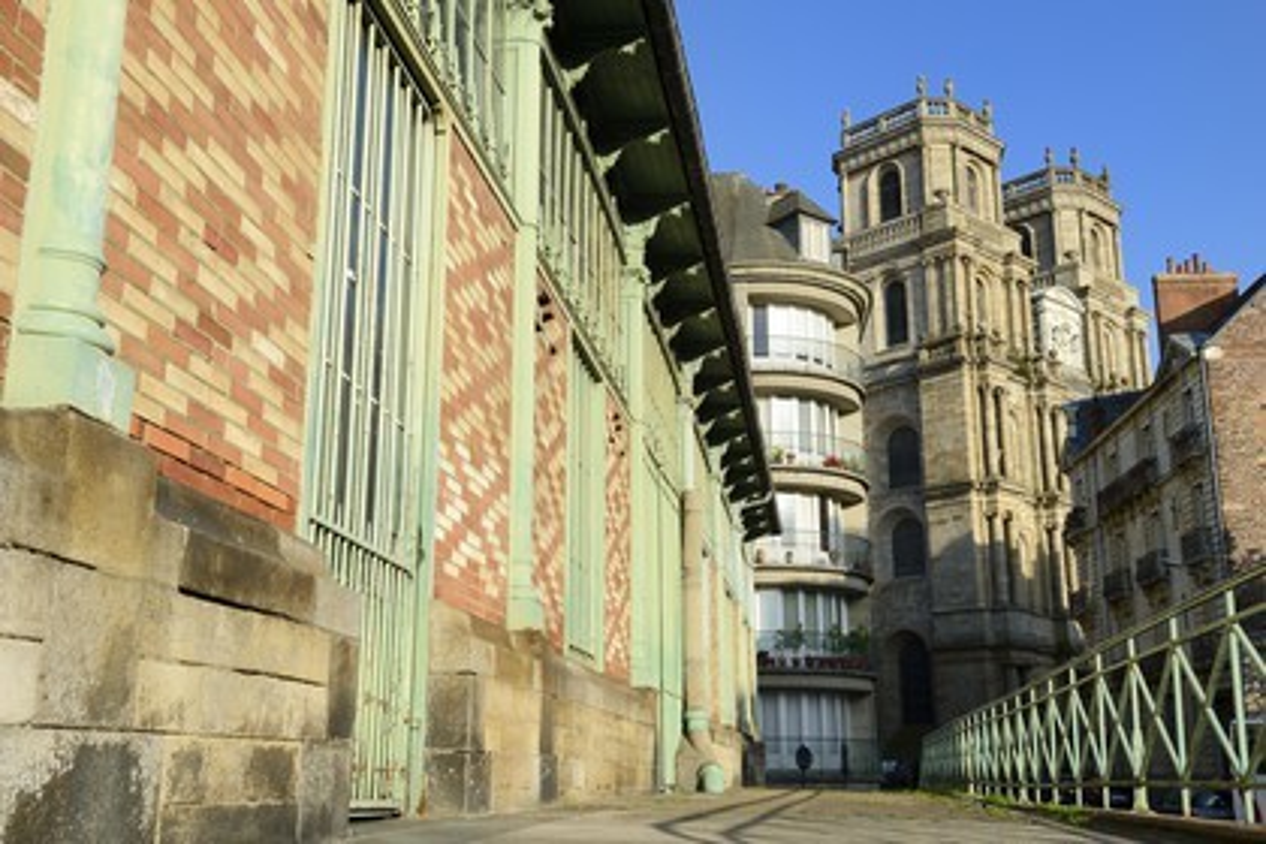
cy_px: 422
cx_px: 633
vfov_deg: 35.1
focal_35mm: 38
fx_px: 1336
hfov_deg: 50.7
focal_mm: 38
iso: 200
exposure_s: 1/200
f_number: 10
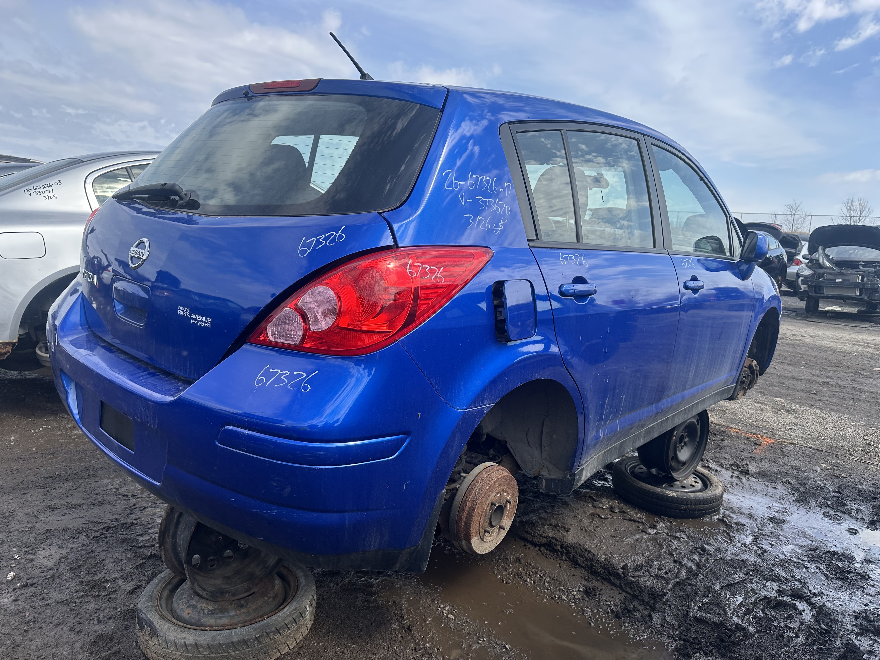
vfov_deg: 56.8
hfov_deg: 71.6
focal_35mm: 24
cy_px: 330
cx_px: 440
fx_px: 610
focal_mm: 6.86
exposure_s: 1/2203
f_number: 1.78
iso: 80
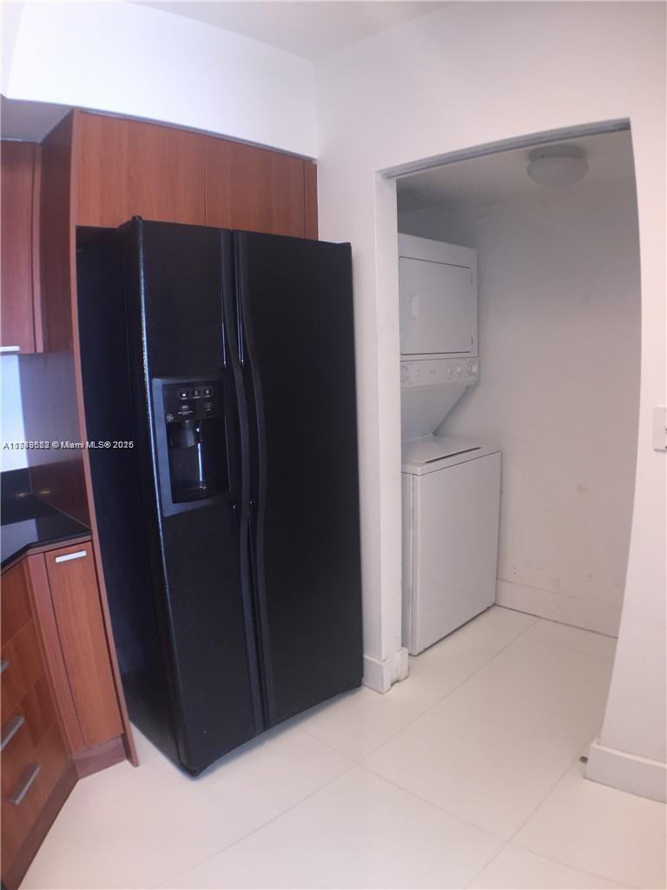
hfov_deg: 48.2
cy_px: 445
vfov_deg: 61.7
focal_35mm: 29
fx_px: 745
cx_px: 334
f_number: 2.2
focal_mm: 4.15
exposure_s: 1/30
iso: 64
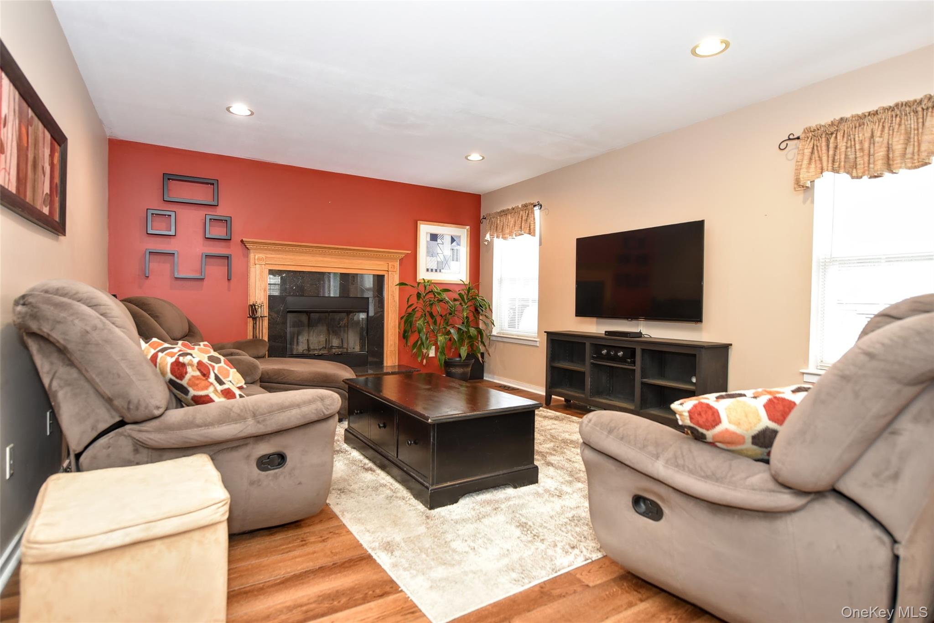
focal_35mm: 19
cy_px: 312
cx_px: 467
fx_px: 493
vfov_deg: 64.6
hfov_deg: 86.9
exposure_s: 1/60
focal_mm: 19
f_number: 3.3
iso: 800
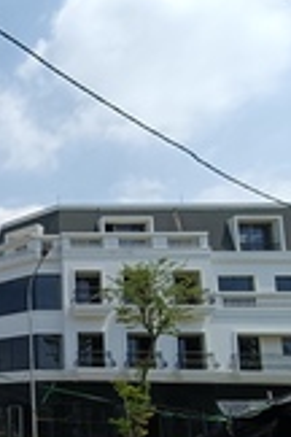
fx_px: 497
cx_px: -108
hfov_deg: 26.5
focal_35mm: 41
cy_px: 348
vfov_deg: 45.1
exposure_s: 1/1195
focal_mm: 1.68
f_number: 2.2
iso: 64
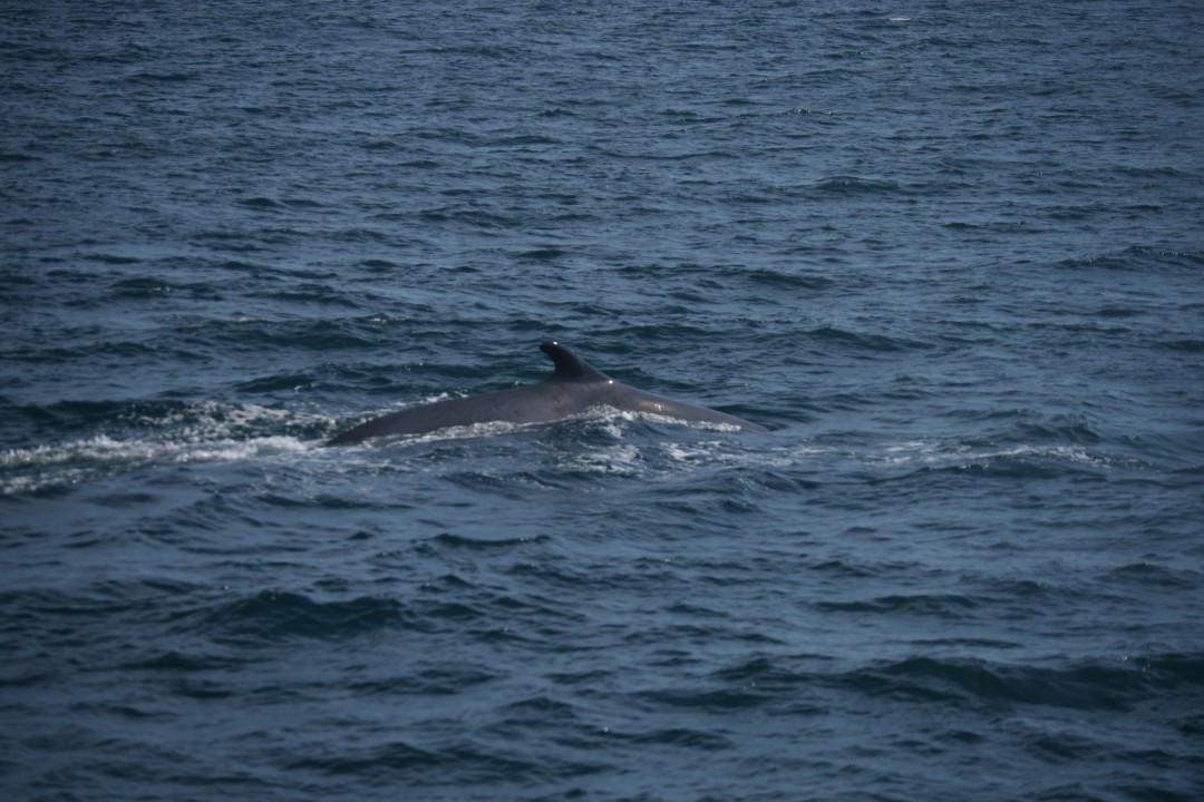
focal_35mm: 158
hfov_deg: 13.0
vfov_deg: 8.7
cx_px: 602
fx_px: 5267
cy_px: 401
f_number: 4.8
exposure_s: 1/4000
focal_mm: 105
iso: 200
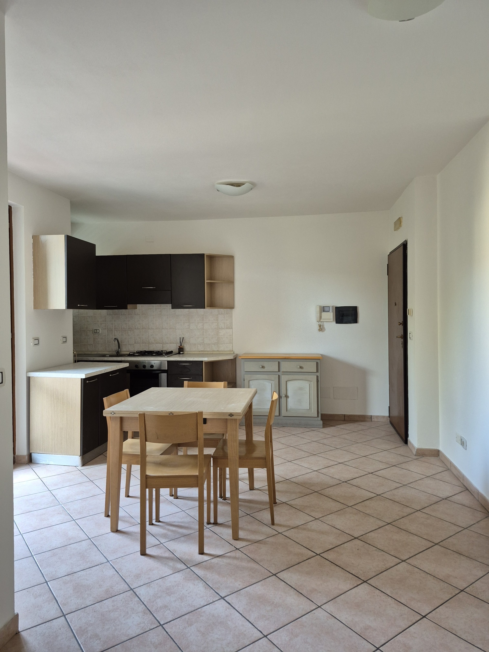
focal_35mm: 23
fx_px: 433
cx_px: 244
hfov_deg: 58.9
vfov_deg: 73.9
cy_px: 326
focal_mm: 5.4
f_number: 1.8
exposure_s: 1/100
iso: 250
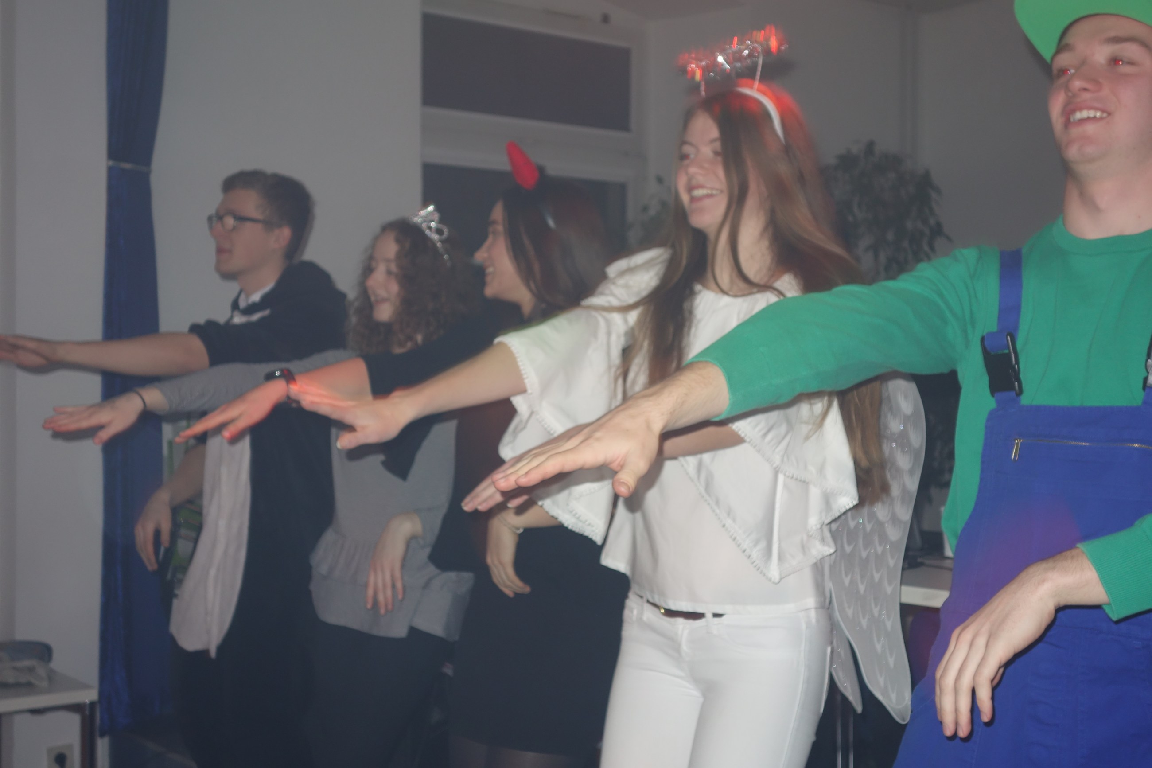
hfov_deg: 41.1
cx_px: 576
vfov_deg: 28.1
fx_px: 1536
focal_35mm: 48
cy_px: 384
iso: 200
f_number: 3.2
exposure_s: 1/30
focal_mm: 17.8
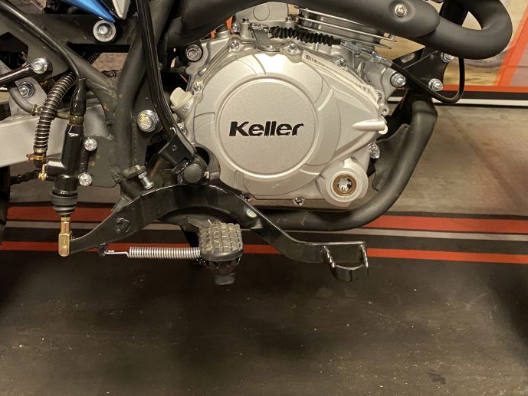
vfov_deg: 35.3
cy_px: 109
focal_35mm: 40
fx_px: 610
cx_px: 233
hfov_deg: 46.7
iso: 400
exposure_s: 1/50
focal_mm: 4.25
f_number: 1.8
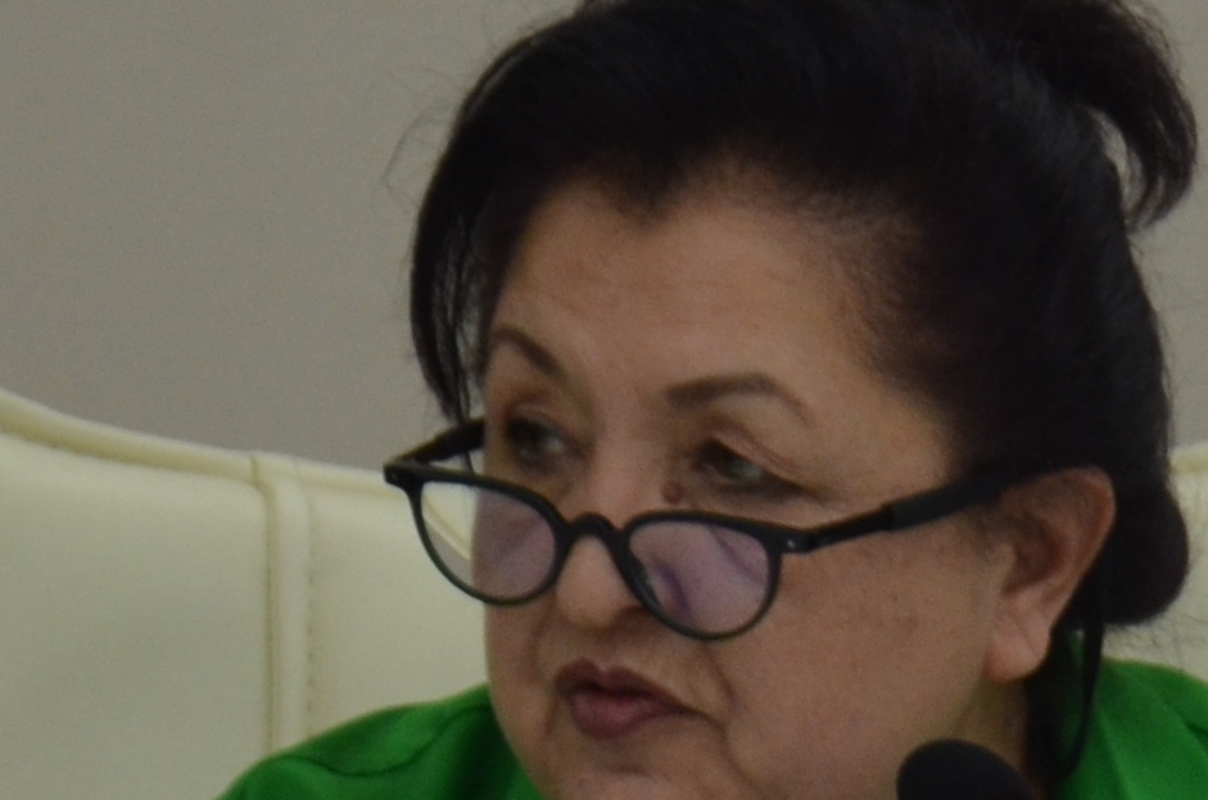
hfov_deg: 2.5
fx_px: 27610
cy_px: 910
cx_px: 888
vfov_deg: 1.7
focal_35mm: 825
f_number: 5.6
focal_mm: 105
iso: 450
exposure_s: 1/60
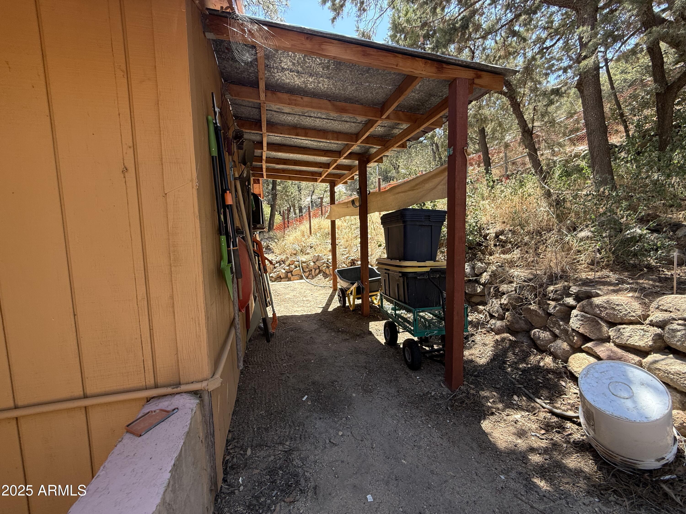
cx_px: 343
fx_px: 277
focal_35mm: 14
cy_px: 257
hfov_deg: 102.1
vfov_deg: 85.7
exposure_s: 1/338
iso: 50
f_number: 2.2
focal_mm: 2.22
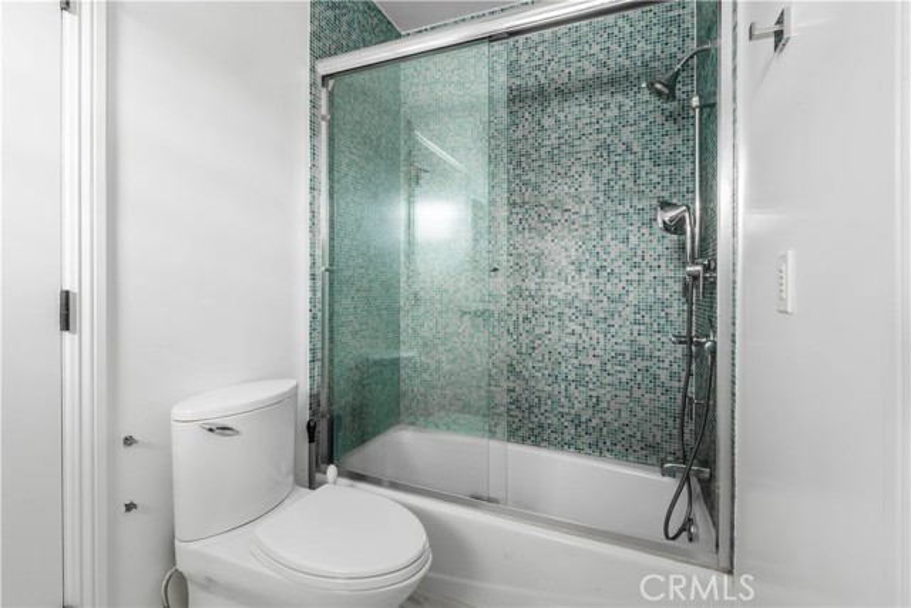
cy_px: 304
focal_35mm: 16
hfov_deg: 95.0
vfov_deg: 72.1
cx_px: 456
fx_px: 418
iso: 100
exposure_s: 1/1.25
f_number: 16
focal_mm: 16.5
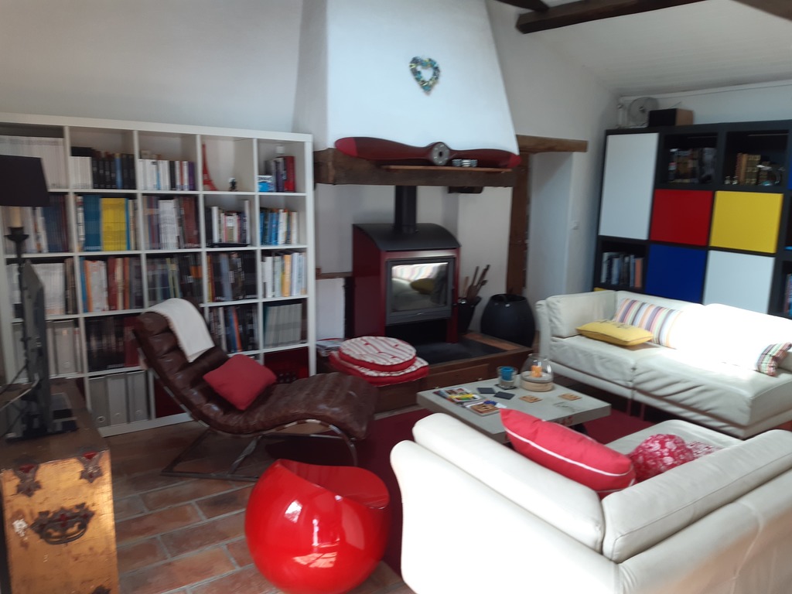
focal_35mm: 26
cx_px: 396
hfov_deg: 67.3
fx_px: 595
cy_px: 297
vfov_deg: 53.1
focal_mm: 3.92
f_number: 1.7
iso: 50
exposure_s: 1/50
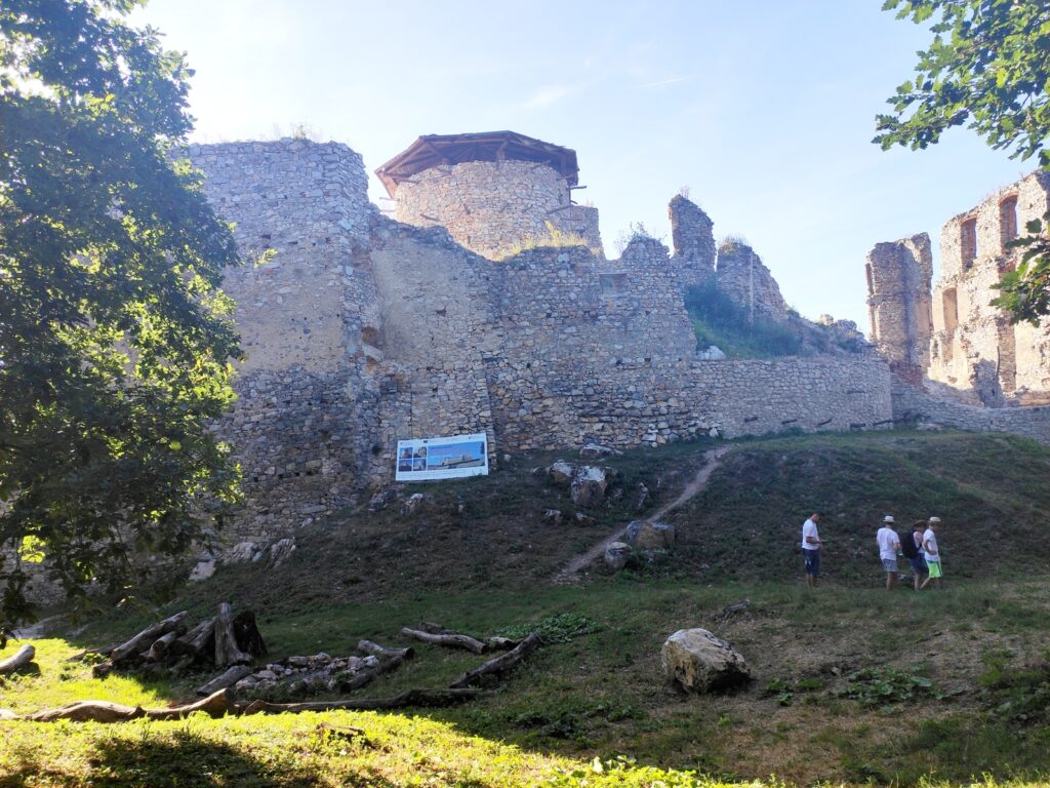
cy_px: 394
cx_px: 525
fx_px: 758
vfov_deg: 54.9
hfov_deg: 69.4
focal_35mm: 25
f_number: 1.79
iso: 112
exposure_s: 1/1350
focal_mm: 4.74
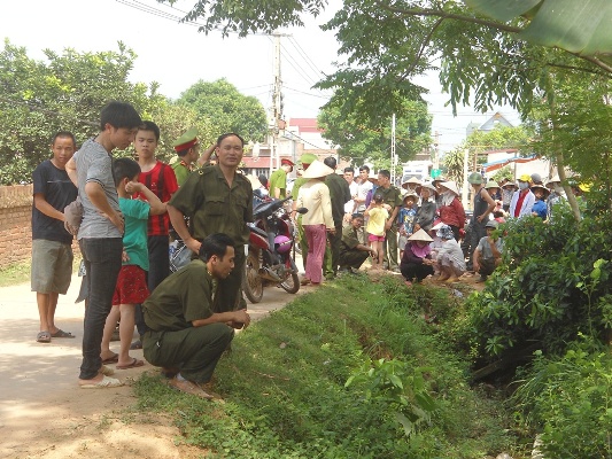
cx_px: 306
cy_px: 230
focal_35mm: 74
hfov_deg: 26.3
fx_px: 1309
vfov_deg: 19.9
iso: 80
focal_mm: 13.2
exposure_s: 1/200
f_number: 4.7
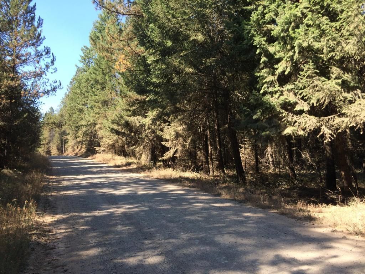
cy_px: 137
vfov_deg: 48.2
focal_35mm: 29
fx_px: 306
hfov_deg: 61.7
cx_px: 182
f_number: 2.2
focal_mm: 4.15
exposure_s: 1/513
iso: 32
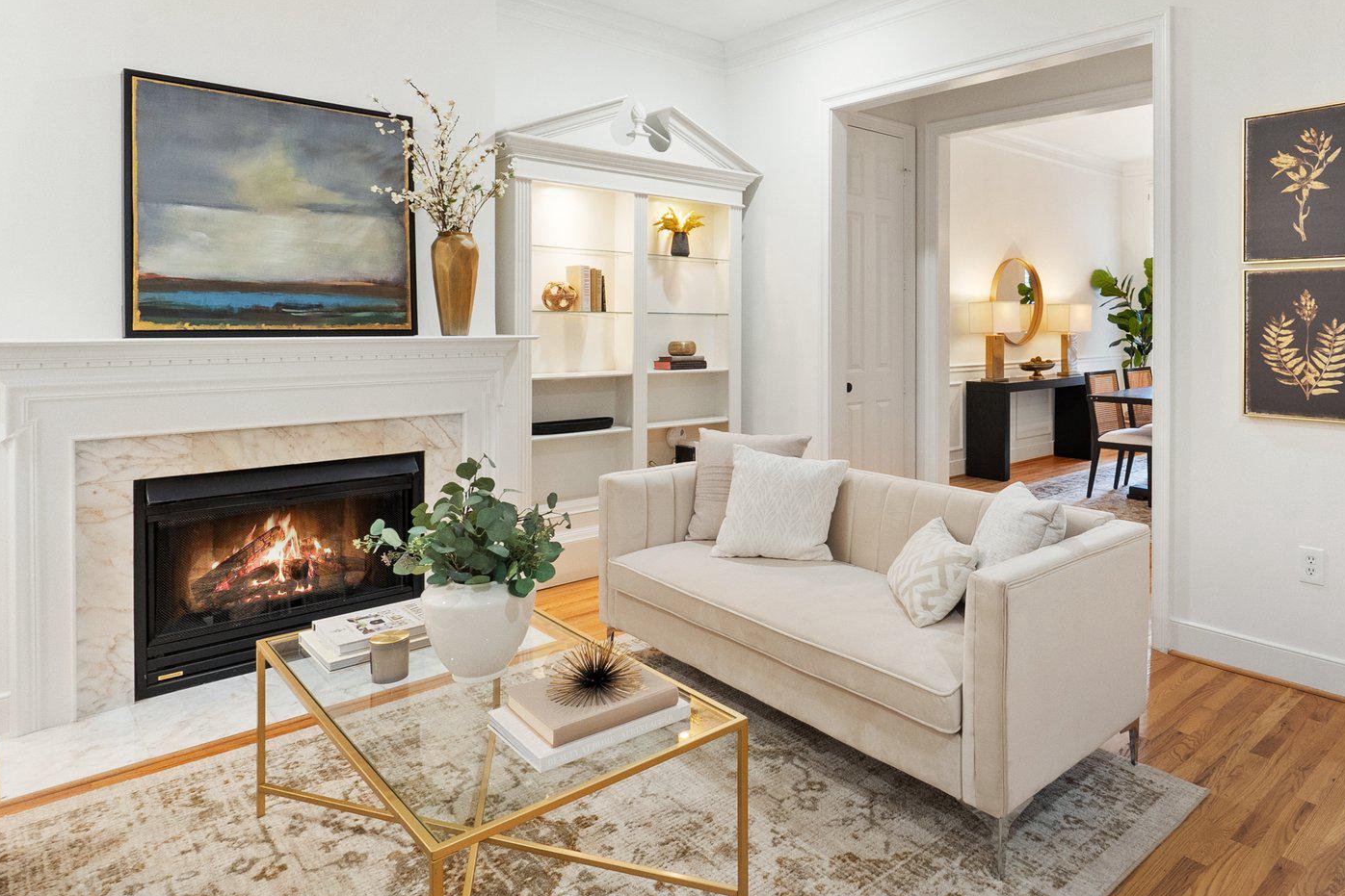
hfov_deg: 76.6
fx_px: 822
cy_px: 345
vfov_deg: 56.7
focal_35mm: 22
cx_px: 873
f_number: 8
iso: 800
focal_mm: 10
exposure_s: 1/2
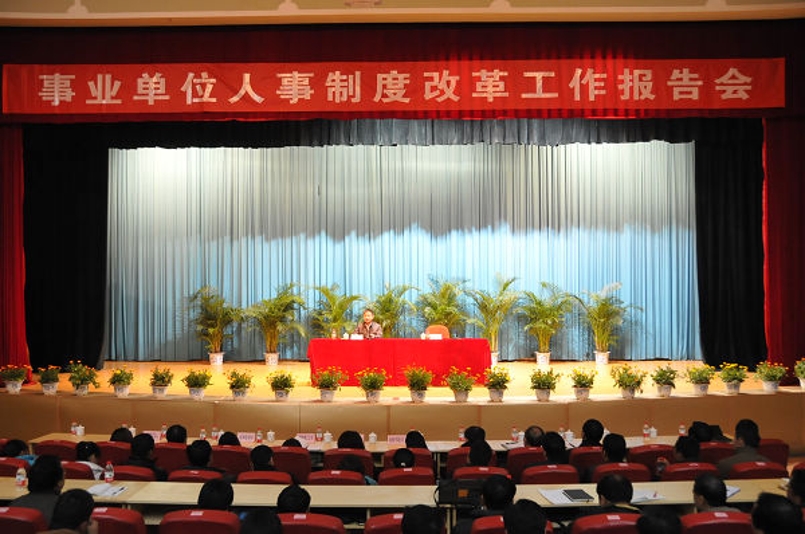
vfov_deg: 43.5
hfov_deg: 62.0
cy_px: 267
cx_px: 402
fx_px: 670
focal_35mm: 30
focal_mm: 20
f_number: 3.5
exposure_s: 1/20
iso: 1600
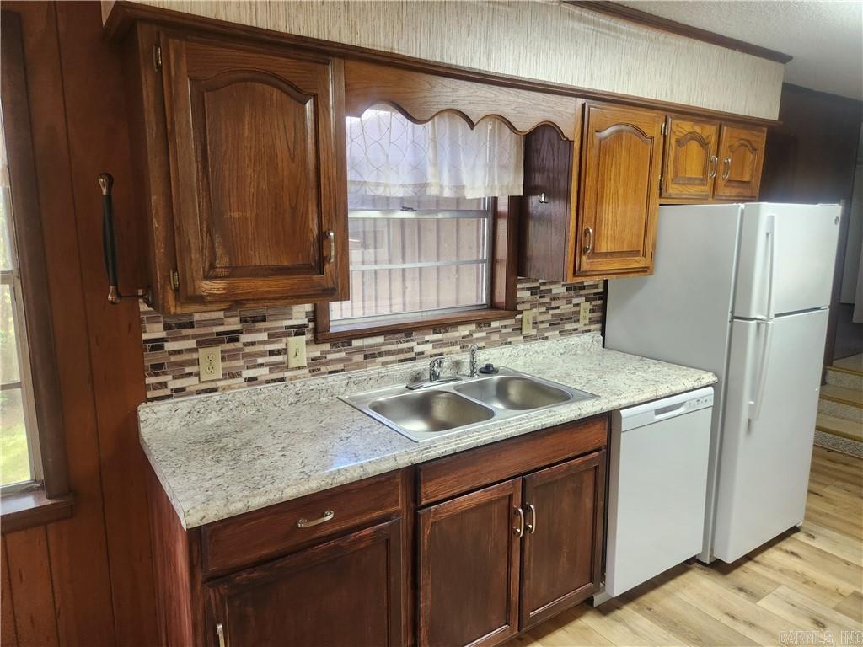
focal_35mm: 23
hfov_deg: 73.9
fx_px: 573
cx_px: 432
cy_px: 324
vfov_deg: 58.9
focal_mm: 5.4
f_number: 1.8
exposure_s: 1/120
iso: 200
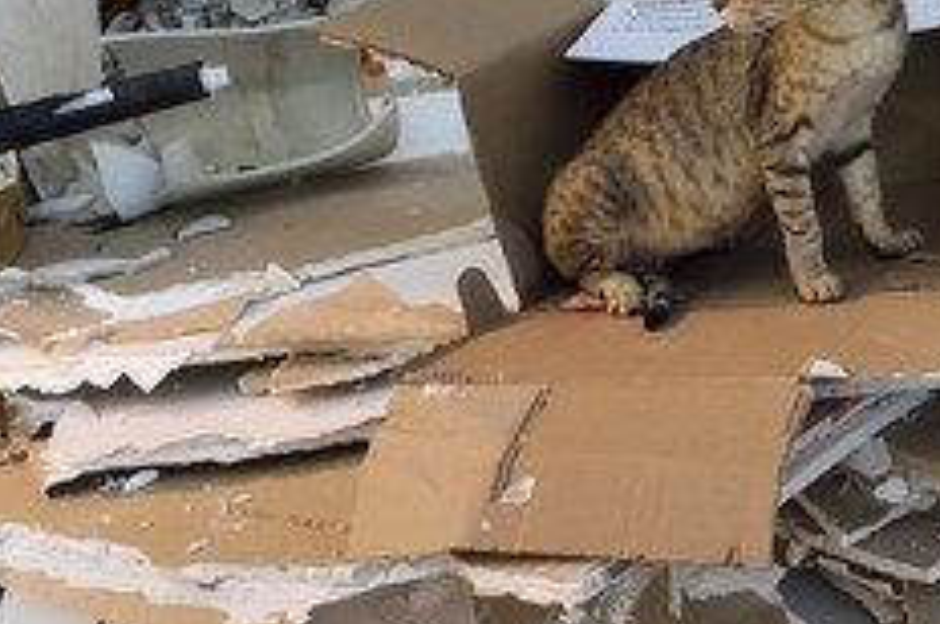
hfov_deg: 34.4
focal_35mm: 58
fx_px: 1512
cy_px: 203
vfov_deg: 23.2
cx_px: 357
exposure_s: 1/40
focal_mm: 32
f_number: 5
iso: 1600
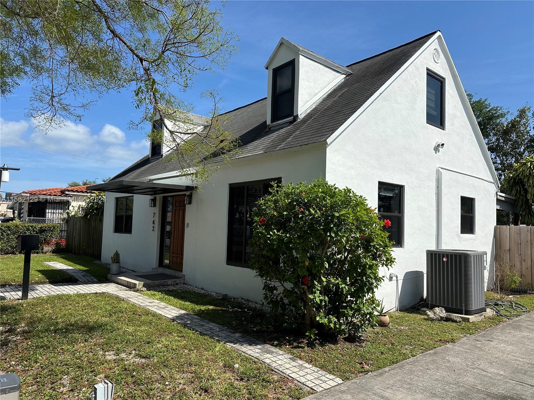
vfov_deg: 56.8
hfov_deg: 71.6
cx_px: 267
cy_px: 200
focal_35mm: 24
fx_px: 370
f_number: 1.78
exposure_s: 1/6211
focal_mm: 6.86
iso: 80
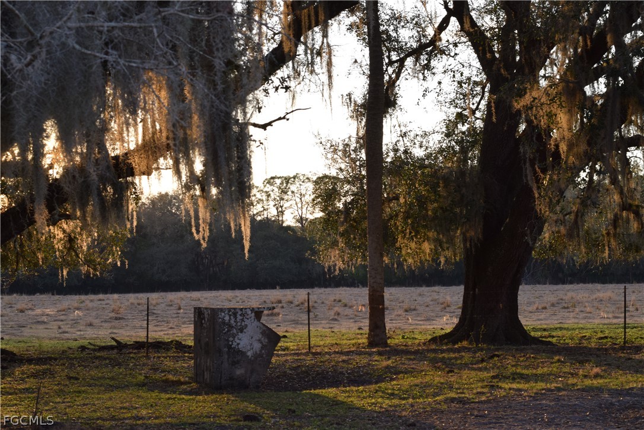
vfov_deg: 18.2
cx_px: 322
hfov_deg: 27.0
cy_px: 215
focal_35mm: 75
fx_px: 1342
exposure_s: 1/250
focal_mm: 50
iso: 400
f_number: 8
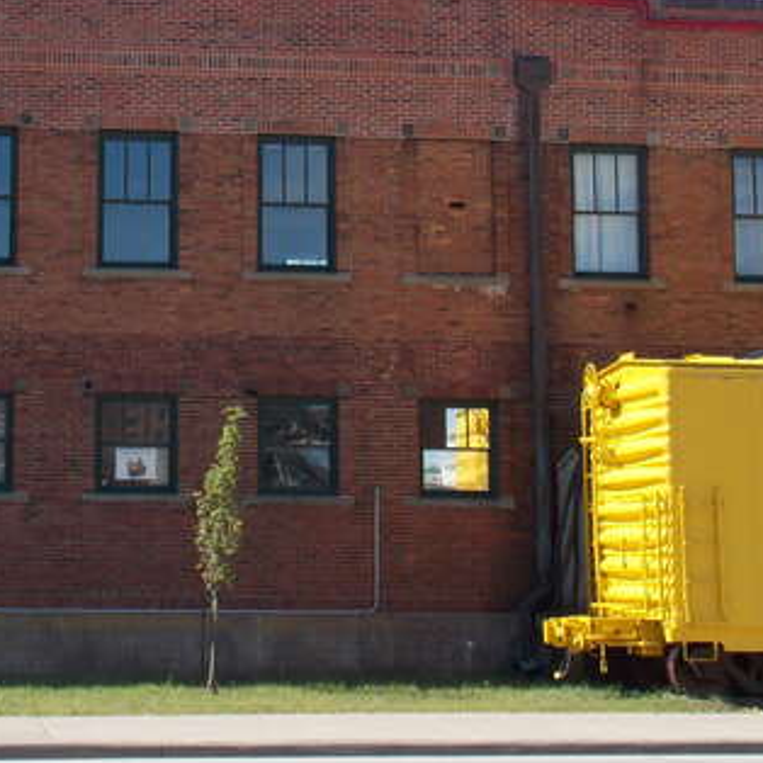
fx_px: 1995
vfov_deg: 21.5
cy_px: 233
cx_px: 141
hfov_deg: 21.4
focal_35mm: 80
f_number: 3.5
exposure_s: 1/500
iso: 80
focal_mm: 6.6
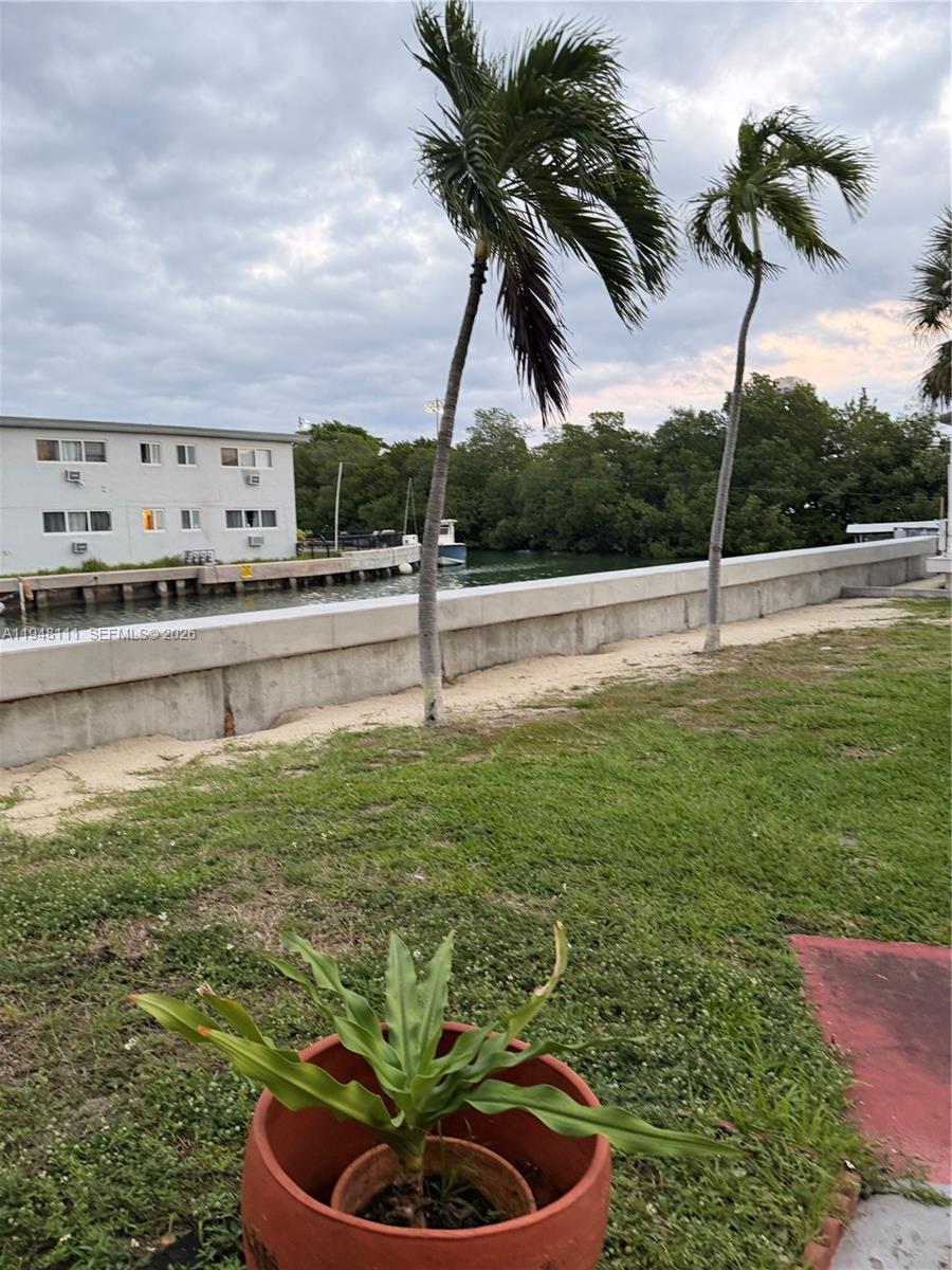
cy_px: 635
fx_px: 880
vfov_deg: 71.6
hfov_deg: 56.8
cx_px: 476
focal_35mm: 24
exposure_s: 1/60
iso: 250
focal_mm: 6.76
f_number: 1.78
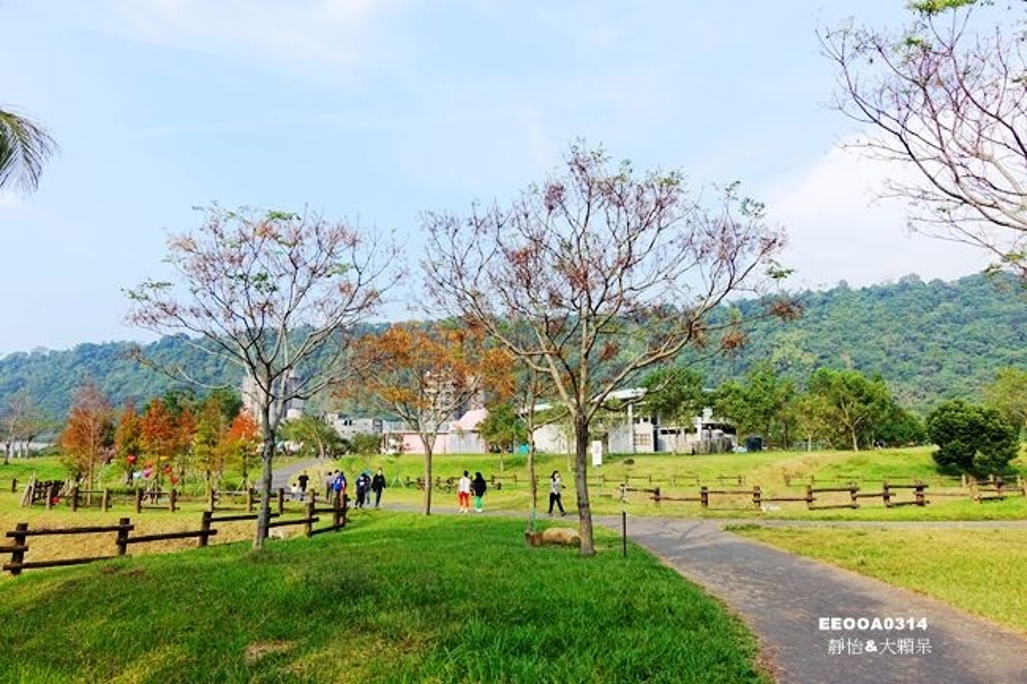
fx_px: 684
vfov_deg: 53.1
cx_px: 514
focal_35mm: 24
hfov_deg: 73.8
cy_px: 342
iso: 125
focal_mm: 8.8
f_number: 4
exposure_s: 1/500
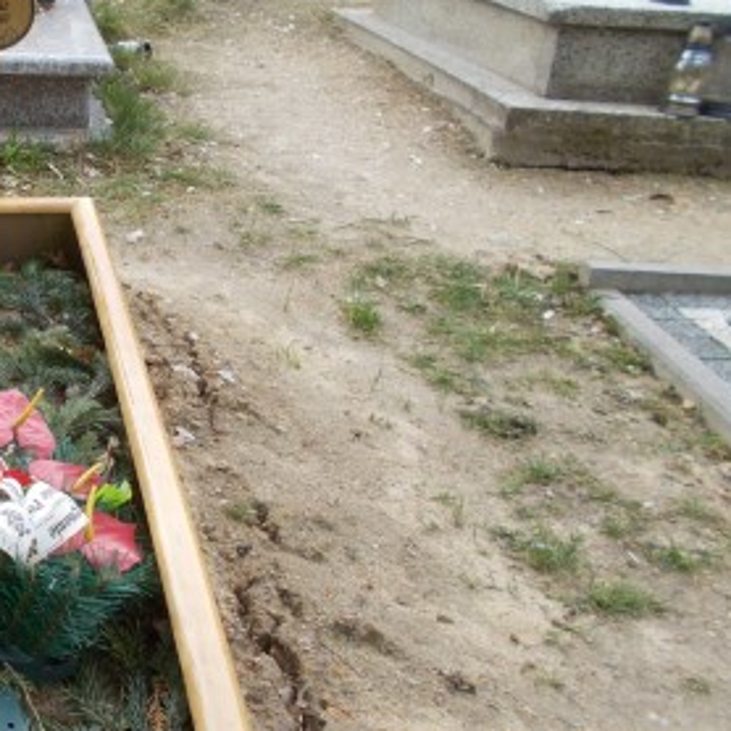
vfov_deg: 32.1
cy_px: 297
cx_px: -55
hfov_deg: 29.3
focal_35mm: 53
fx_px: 1266
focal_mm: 4.6
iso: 80
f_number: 3.2
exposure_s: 1/250
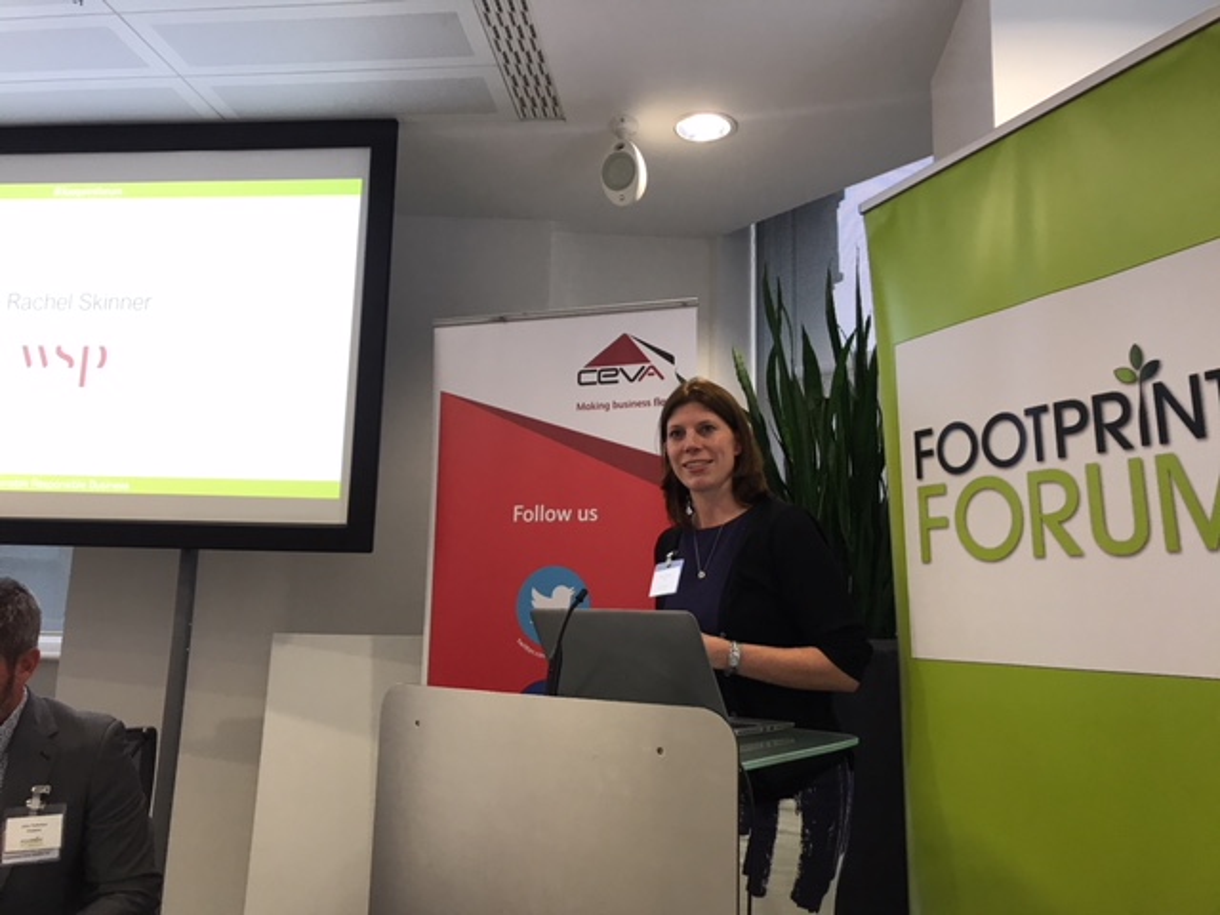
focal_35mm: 28
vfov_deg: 49.7
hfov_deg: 63.4
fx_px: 987
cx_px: 610
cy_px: 458
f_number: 1.8
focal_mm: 3.99
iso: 25
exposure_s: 1/30
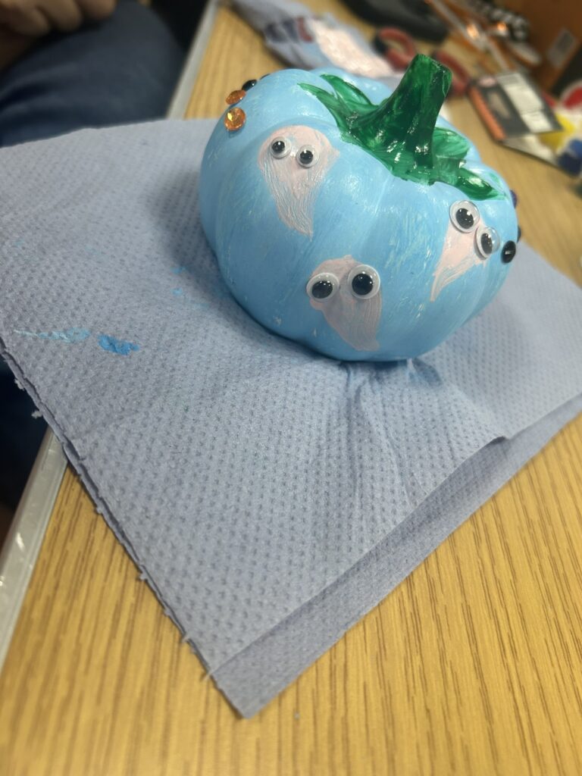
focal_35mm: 26
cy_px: 388
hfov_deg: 53.1
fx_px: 583
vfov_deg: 67.3
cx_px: 291
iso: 125
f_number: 1.5
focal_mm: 5.7
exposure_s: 1/100
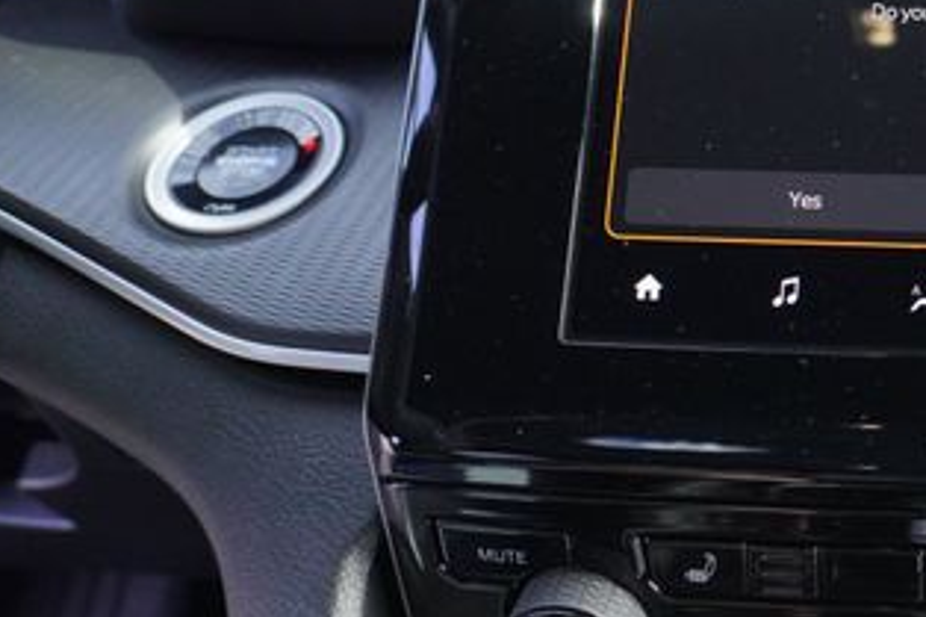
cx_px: 911
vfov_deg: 27.2
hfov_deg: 36.6
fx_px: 1260
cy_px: 168
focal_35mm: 49
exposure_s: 1/800
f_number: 4
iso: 1600
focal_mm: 16
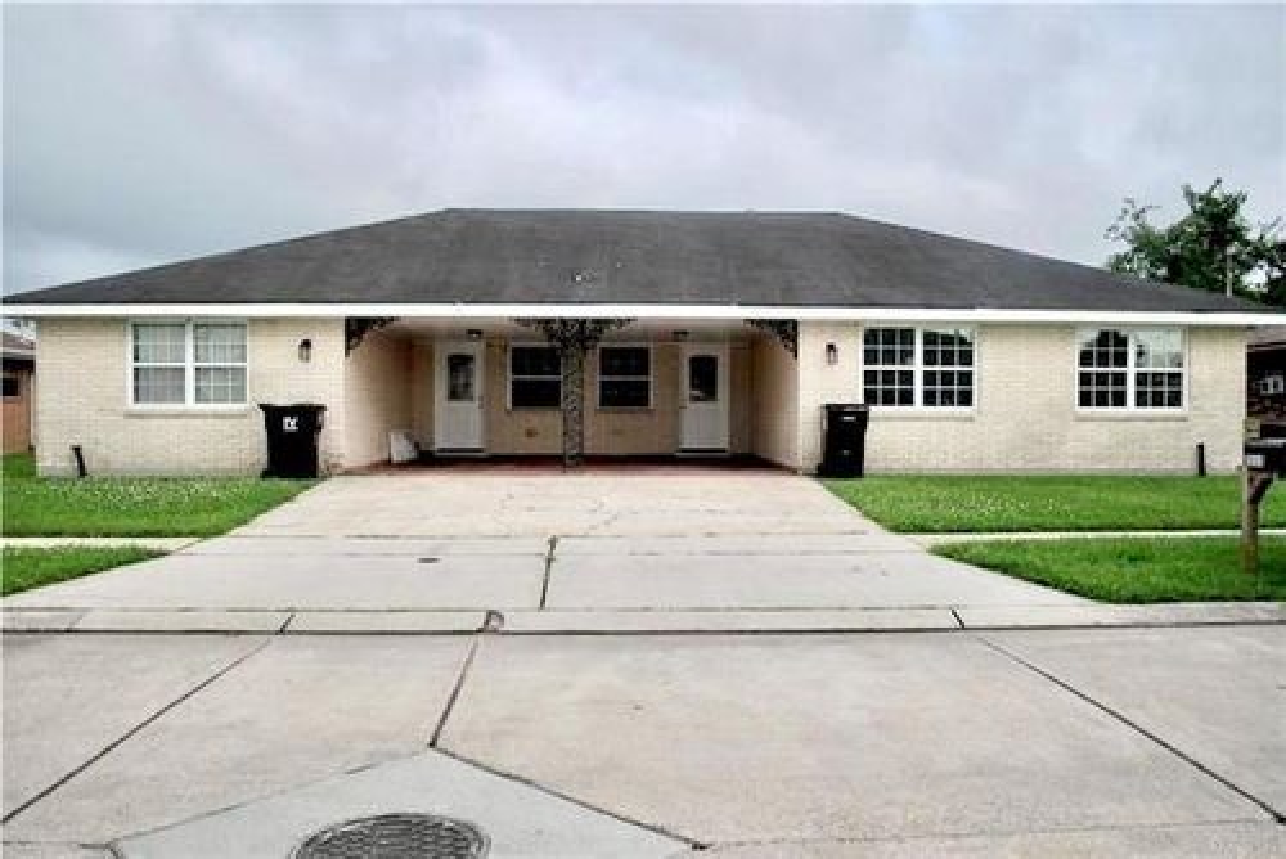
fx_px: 1072
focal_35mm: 30
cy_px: 430
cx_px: 643
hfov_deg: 61.9
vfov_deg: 43.7
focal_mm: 20
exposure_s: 1/640
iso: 100
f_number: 3.8
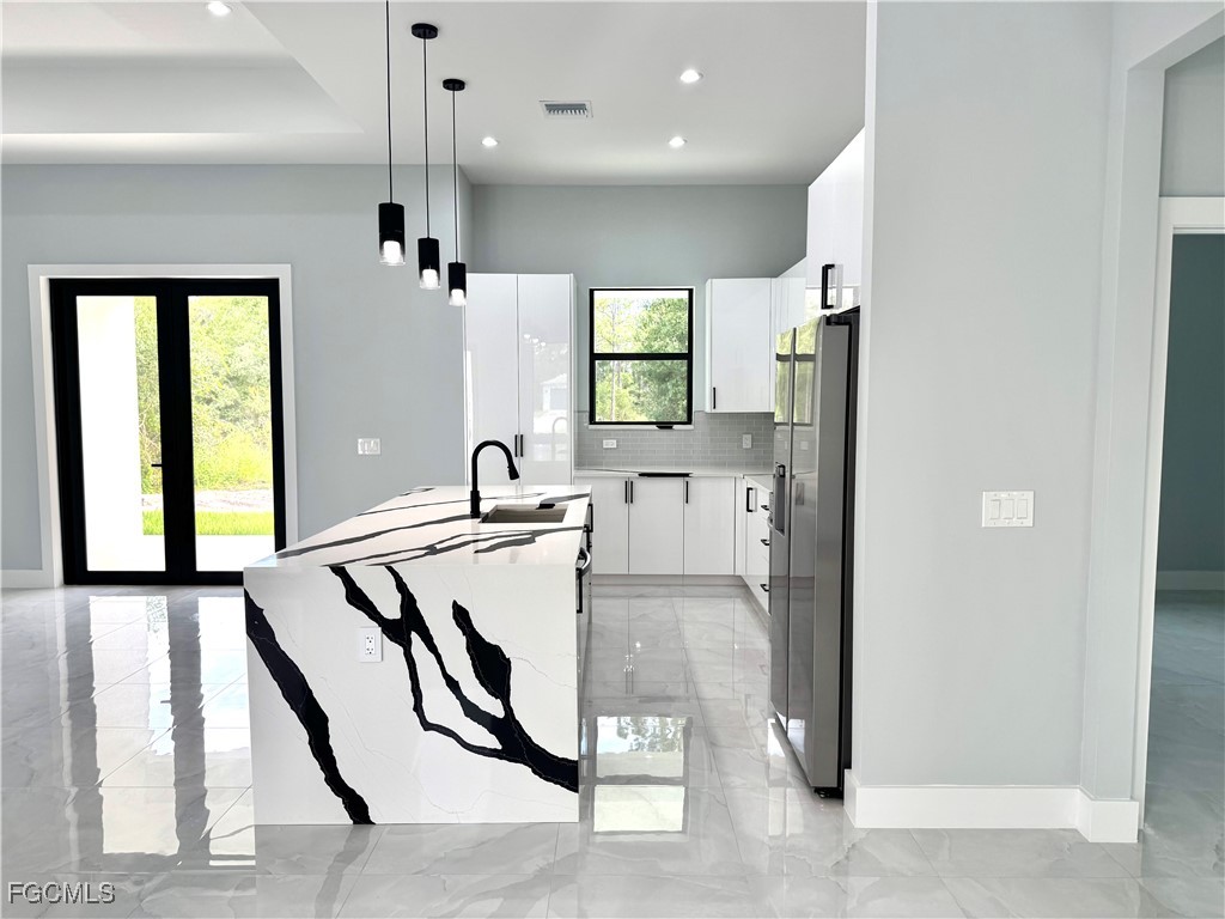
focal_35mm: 24
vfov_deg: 56.8
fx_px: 849
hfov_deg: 71.6
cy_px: 460
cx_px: 612
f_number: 1.78
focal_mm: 6.76
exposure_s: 1/202
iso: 80
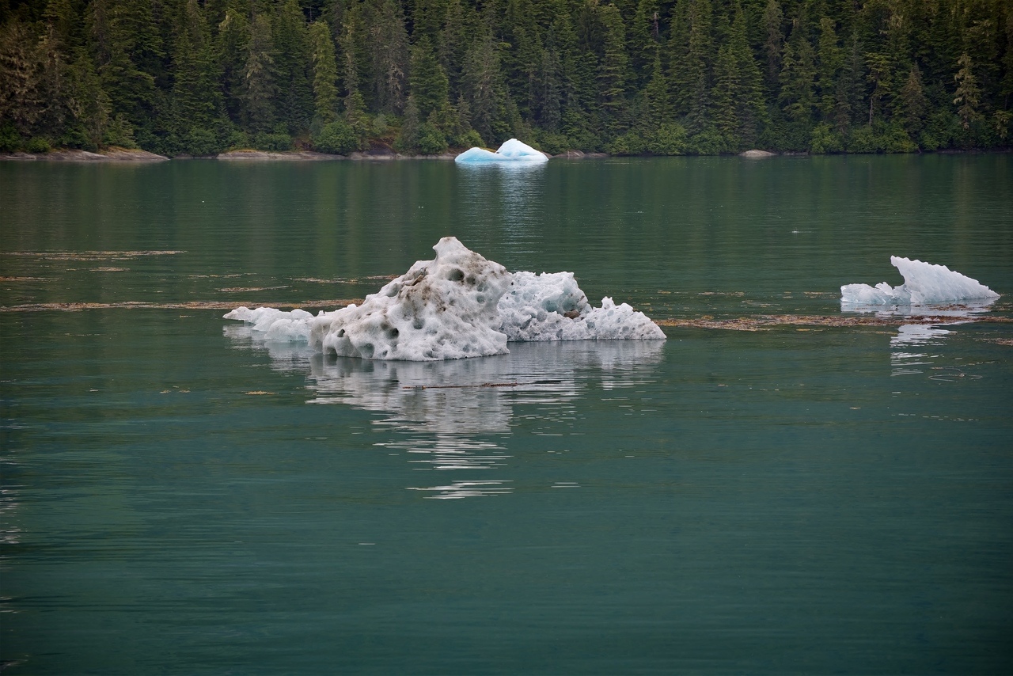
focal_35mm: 116
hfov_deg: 17.6
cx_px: 506
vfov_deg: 11.8
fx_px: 3265
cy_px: 338
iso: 100
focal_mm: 116
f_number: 6.3
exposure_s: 1/250
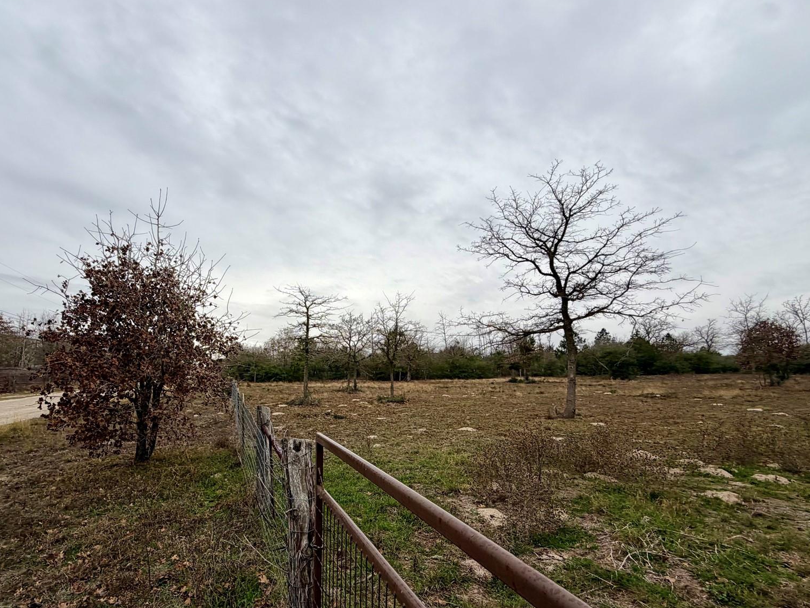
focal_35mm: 19
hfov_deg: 83.9
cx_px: 333
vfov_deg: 68.3
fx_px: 445
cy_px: 353
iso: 50
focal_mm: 2.22
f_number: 2.2
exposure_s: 1/306
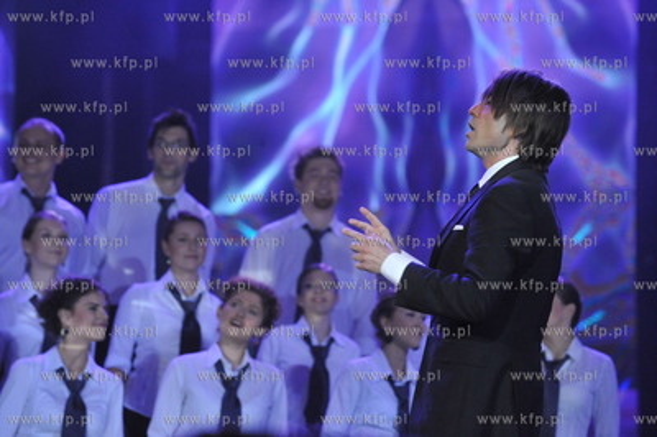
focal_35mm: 200
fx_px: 3647
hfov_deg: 10.3
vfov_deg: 6.9
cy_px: 218
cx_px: 328
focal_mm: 200
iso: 3200
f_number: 5.6
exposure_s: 1/200
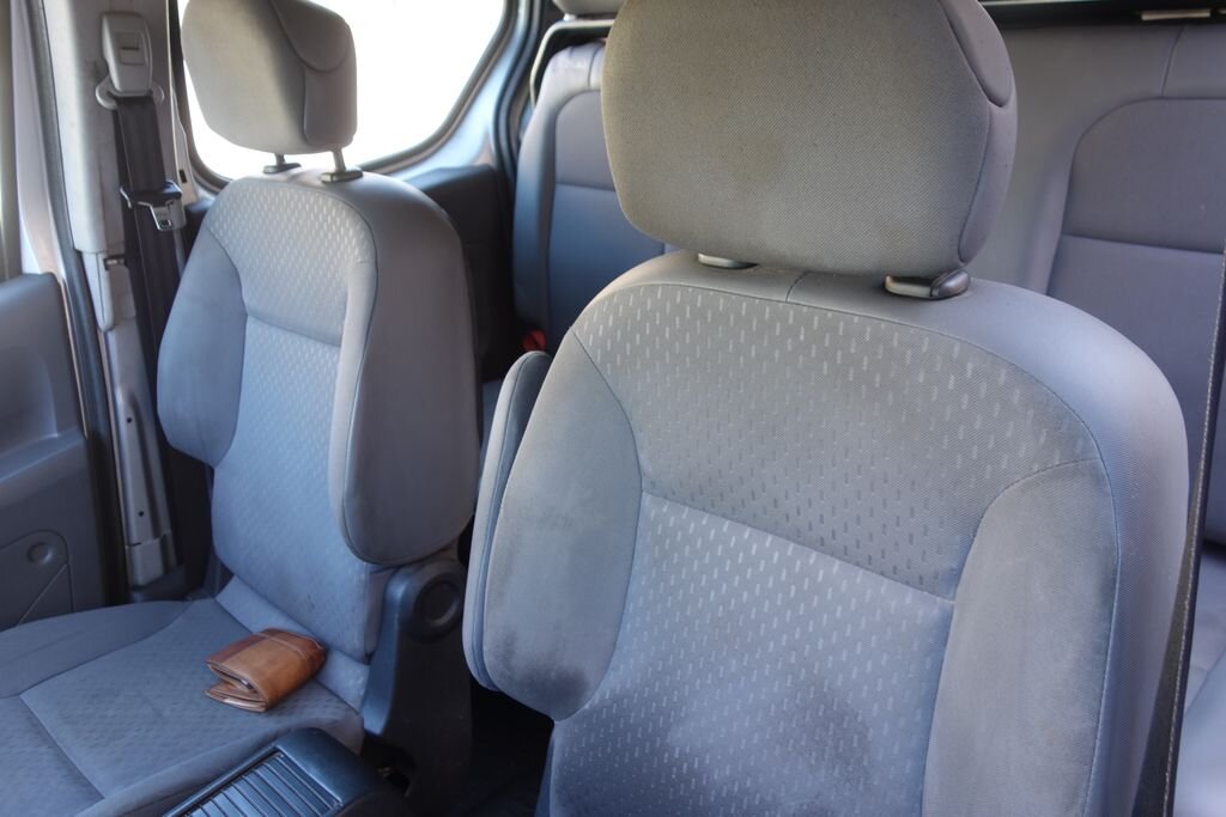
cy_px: 408
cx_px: 613
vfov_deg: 46.4
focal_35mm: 28
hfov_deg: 65.5
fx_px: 954
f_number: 2.5
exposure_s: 1/30
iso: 125
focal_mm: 10.4
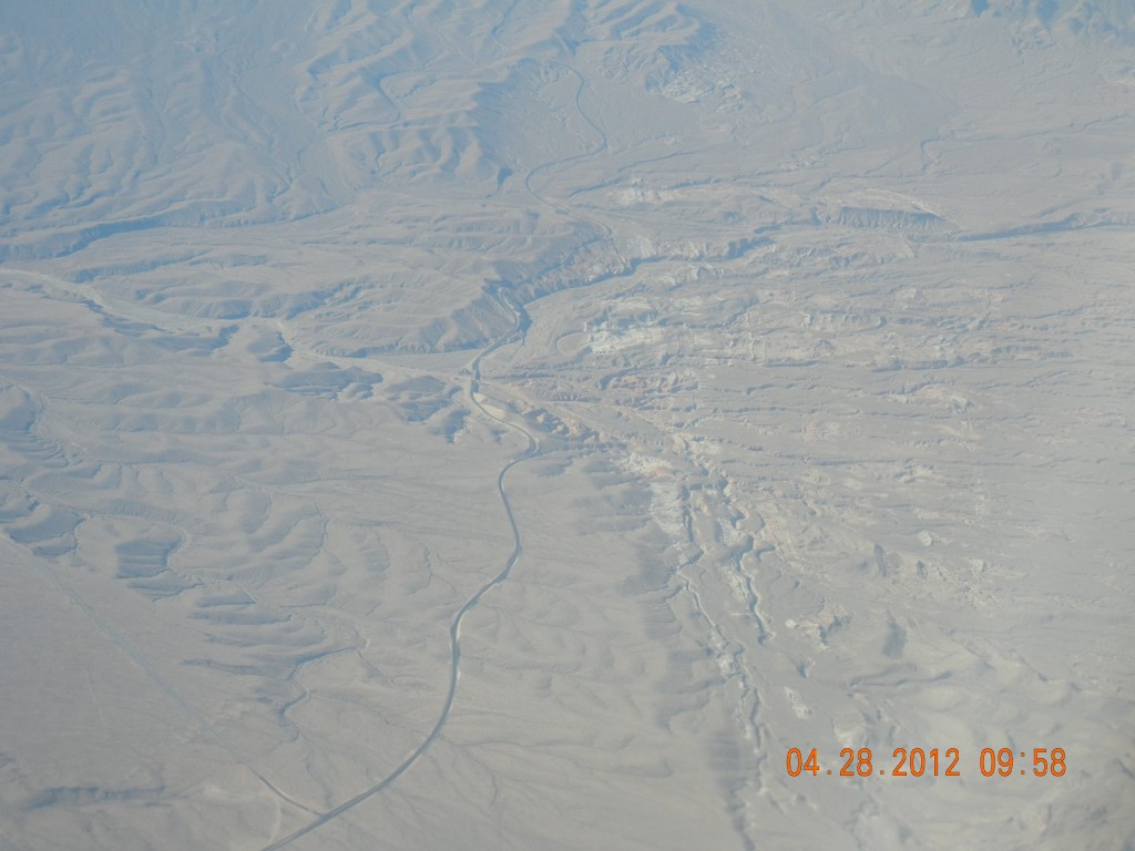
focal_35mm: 89
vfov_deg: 16.6
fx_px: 2918
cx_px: 568
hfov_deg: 22.0
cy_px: 426
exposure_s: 1/787
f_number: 4.4
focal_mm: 16
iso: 160
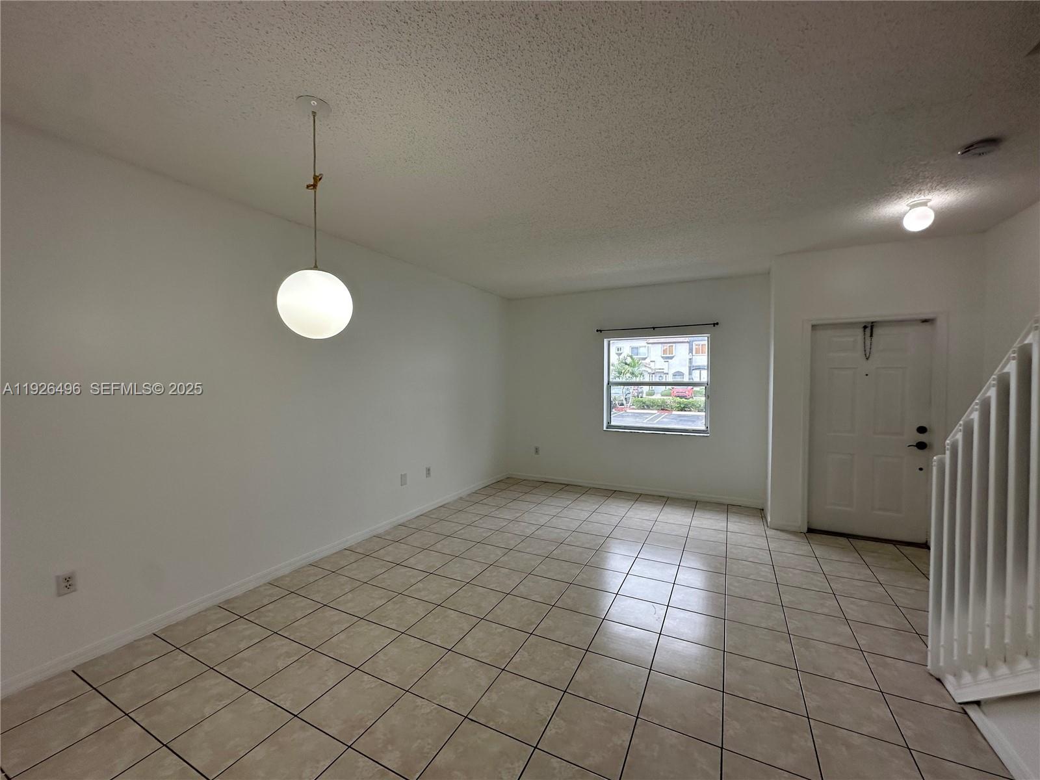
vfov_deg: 85.7
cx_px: 520
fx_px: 421
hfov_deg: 102.1
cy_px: 390
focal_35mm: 14
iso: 80
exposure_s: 1/120
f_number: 2.2
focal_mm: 2.22
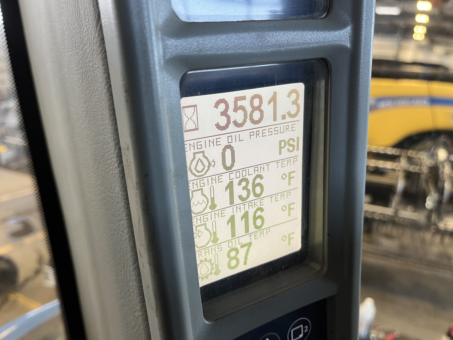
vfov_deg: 51.4
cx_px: 219
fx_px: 353
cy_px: 172
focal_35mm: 27
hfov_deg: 65.3
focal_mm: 5.1
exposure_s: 1/42
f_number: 1.6
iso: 100
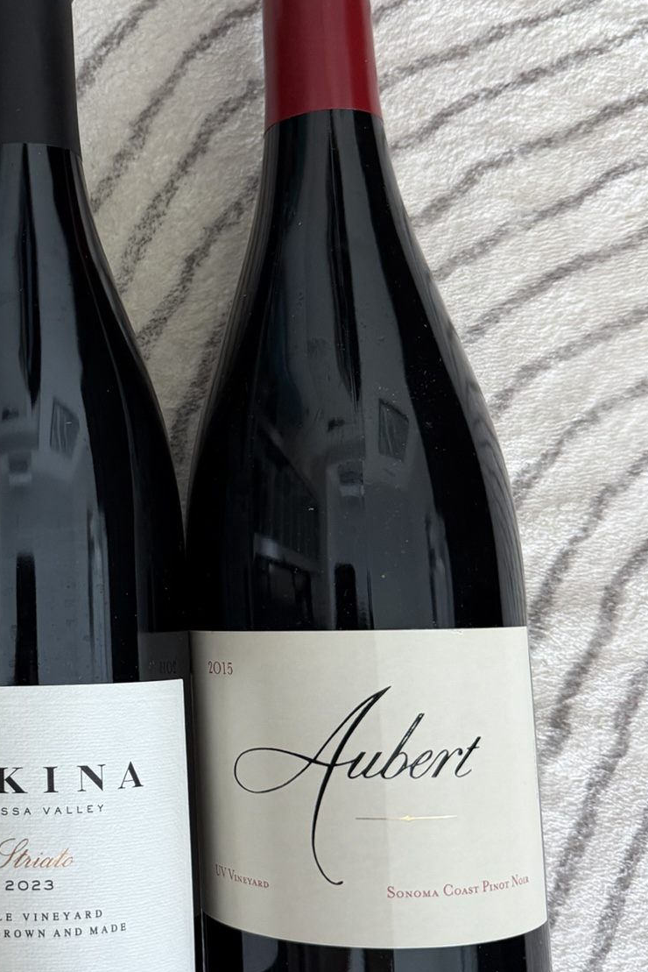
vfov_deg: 43.6
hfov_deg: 28.3
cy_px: 463
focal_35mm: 45
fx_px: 1214
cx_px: 21
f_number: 1.78
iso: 400
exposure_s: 1/60
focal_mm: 6.76
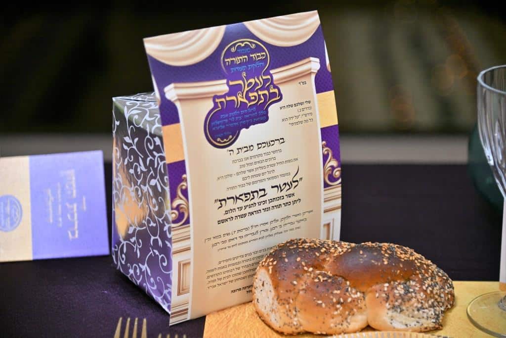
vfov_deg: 14.9
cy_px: 169
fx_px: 1293
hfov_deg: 22.1
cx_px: 253
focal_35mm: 92
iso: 250
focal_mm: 92
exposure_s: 1/200
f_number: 4
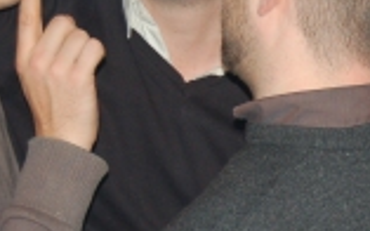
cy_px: 156
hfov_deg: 9.4
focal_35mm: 222
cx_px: 321
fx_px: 2238
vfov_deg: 5.9
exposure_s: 1/60
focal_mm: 38
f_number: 5
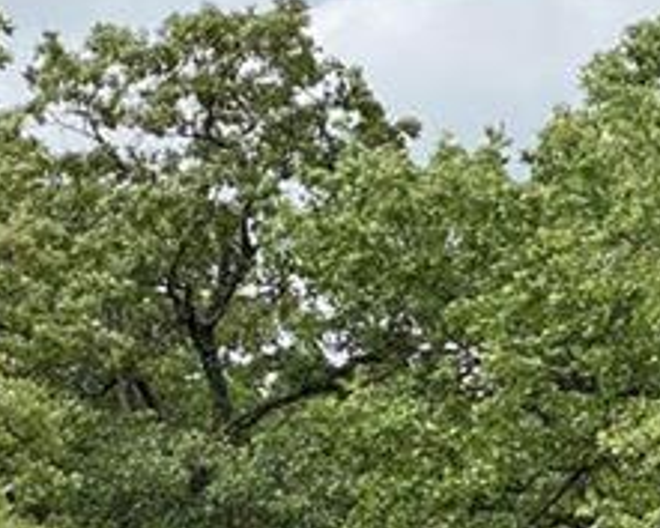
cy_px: 579
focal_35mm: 235
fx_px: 4592
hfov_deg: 7.8
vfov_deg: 6.6
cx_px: 1353
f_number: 2
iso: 20
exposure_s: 1/1845
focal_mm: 6
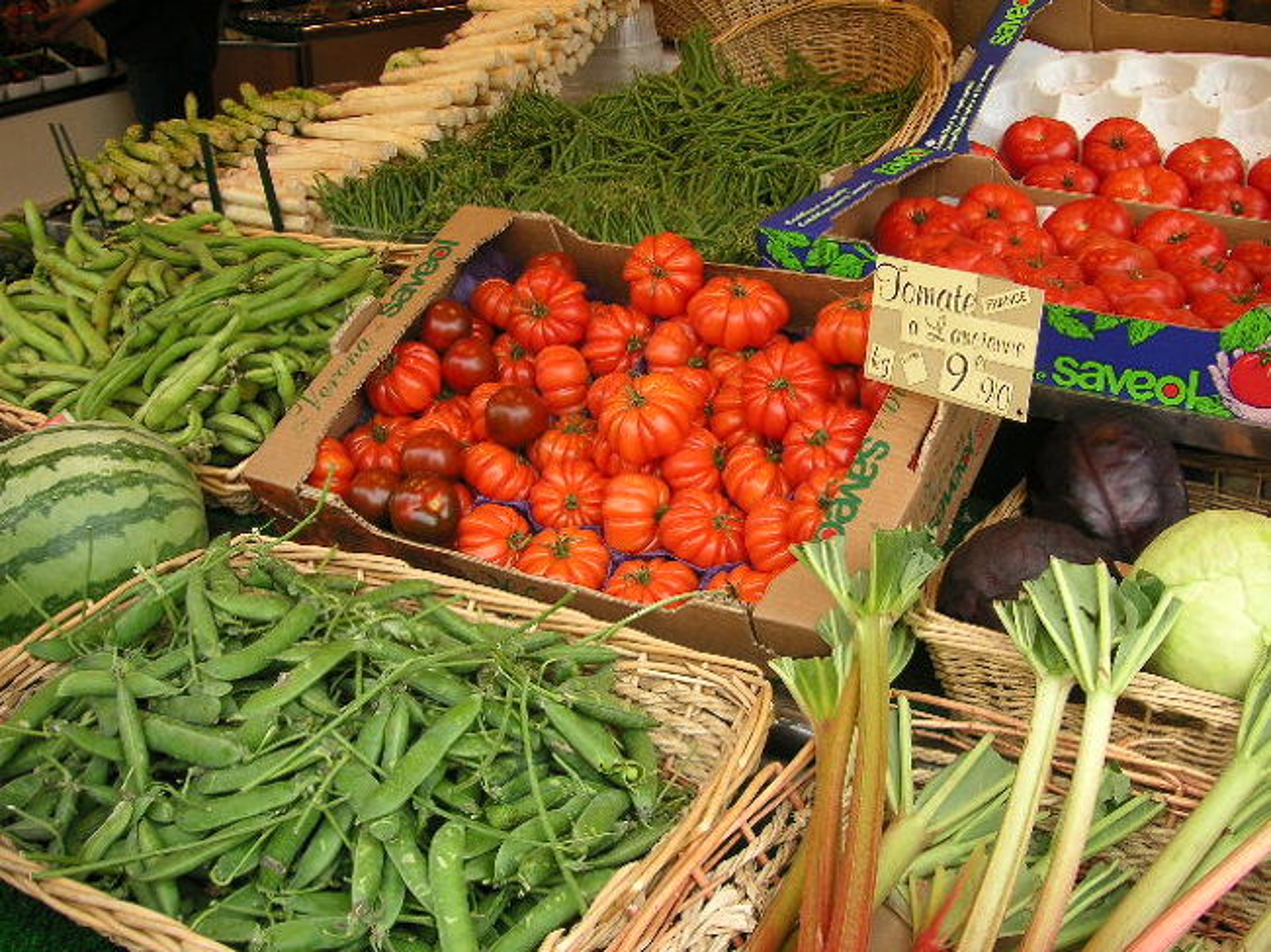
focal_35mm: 37
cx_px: 636
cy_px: 476
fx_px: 1358
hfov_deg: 50.2
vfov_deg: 38.6
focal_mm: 6.1
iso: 50
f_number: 2.8
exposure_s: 1/180
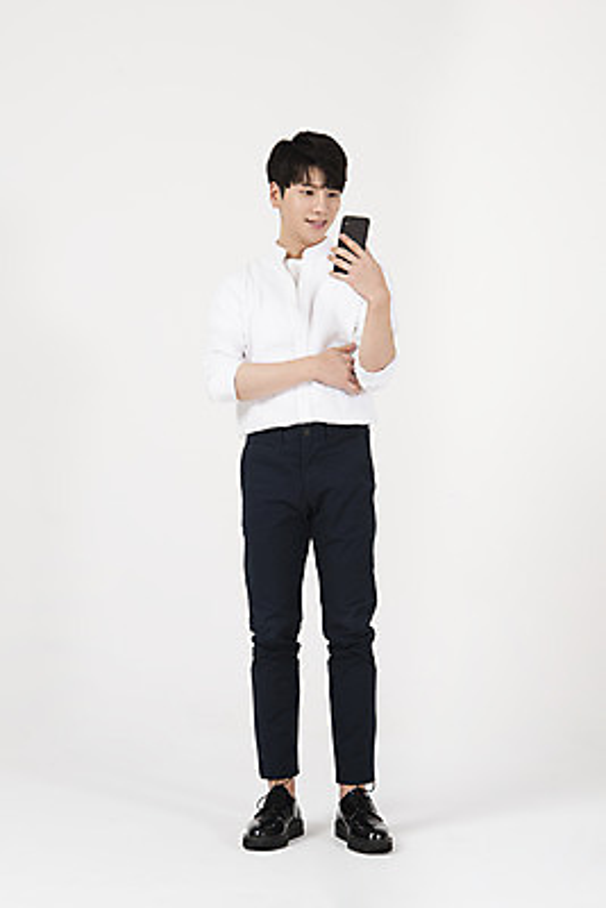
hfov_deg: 21.9
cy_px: 454
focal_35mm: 62
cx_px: 303
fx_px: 1564
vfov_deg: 32.4
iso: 100
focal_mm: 62
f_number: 13
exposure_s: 1/125
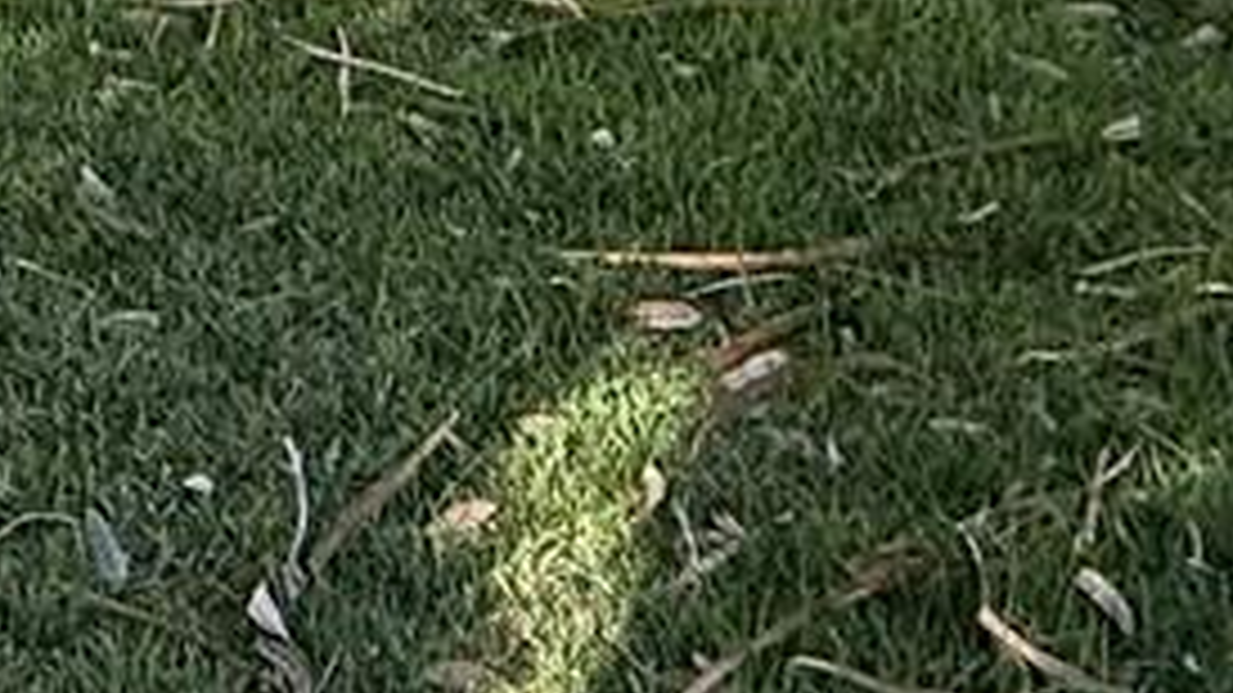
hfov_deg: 21.1
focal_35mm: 89
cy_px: -810
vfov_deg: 11.8
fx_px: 2909
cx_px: -482
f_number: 2.2
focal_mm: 2.22
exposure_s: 1/506
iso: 64
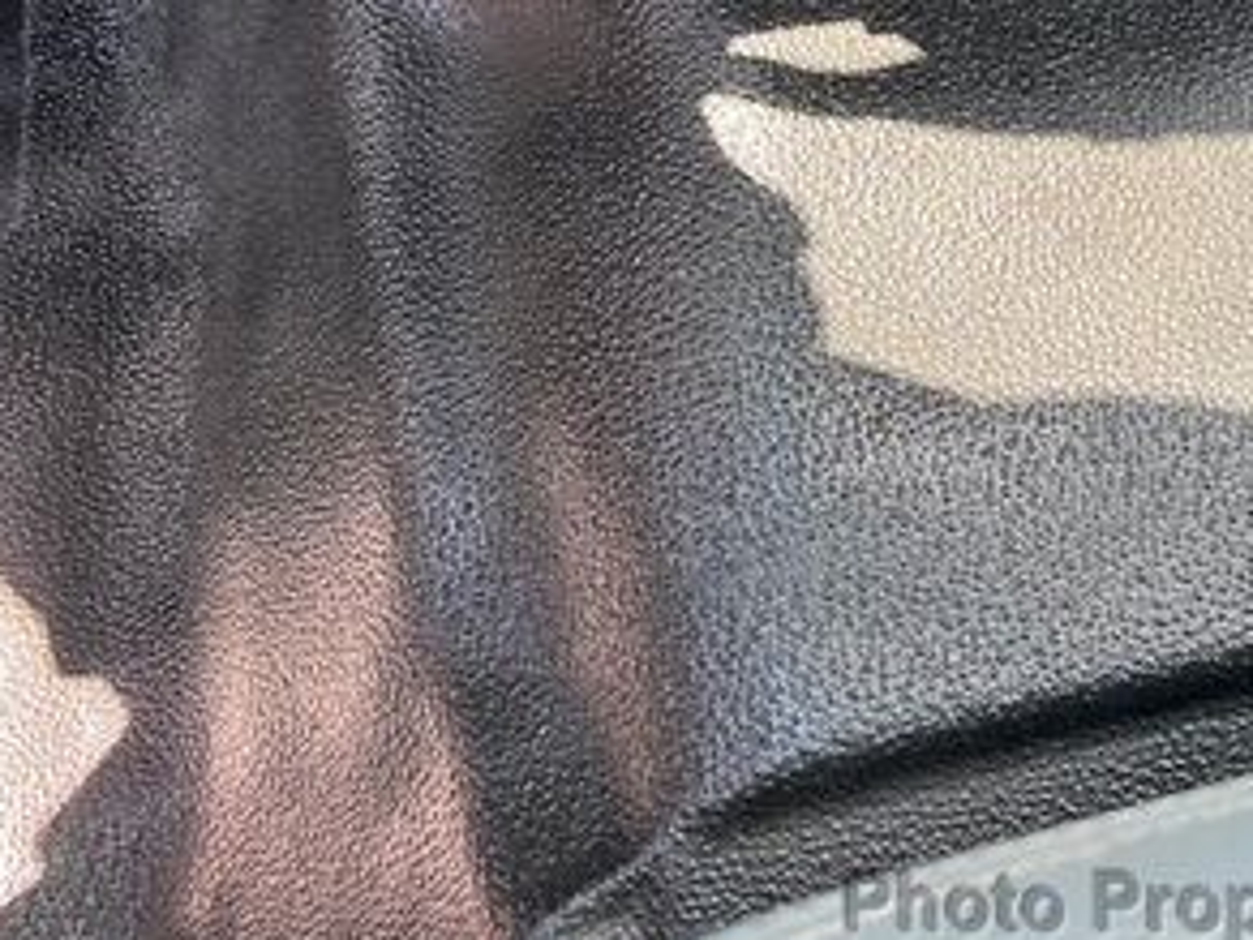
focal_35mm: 57
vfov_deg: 24.3
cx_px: 1133
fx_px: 2063
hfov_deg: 32.1
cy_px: -34
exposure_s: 1/136
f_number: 1.5
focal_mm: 5.7
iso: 64
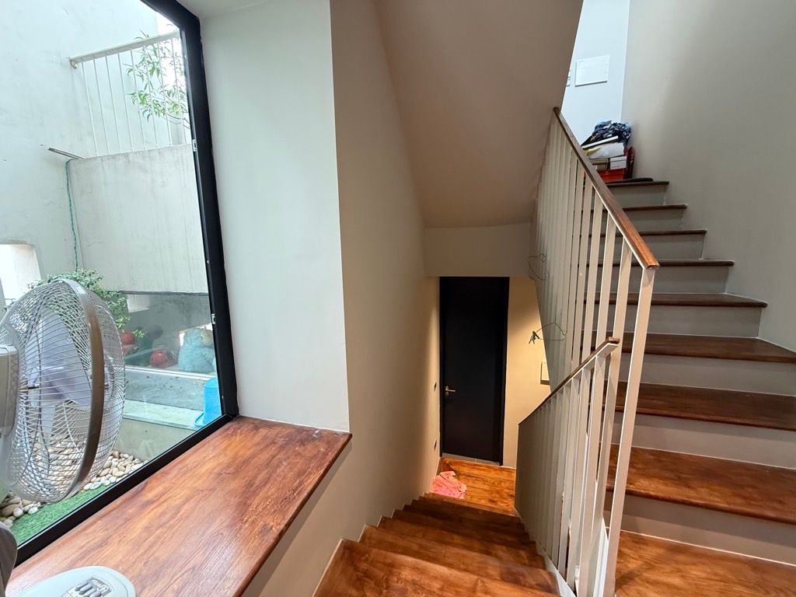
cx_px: 398
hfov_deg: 102.1
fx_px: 322
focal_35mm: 14
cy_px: 298
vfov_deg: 85.7
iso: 320
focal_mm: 2.22
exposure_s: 1/63
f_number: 2.2
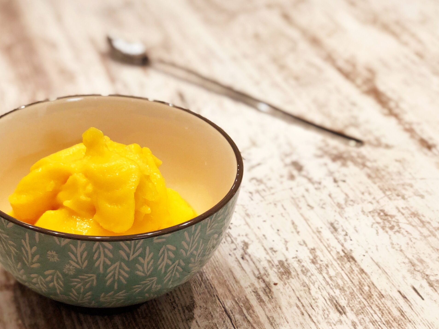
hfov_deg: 27.7
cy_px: 210
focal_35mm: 70
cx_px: 177
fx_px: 888
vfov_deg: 21.0
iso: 125
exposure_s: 1/33
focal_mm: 6
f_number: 2.4
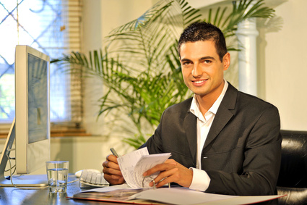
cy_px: 102
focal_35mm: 90
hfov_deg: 22.6
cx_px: 154
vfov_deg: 15.2
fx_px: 767
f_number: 3
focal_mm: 90
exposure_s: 1/200
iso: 400
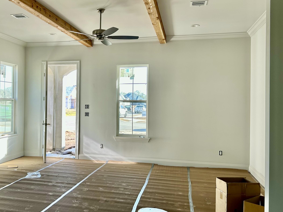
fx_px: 302
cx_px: 94
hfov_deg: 49.3
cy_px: 95
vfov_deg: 38.6
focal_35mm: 37
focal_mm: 5.7
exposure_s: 1/157
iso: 40
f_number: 1.5
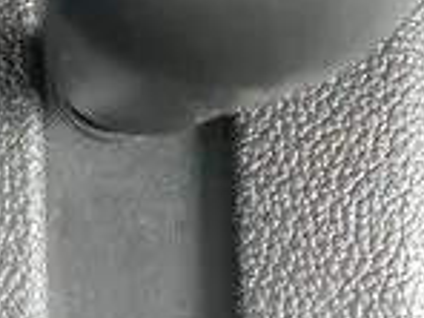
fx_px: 3920
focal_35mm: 320
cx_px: 72
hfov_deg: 6.2
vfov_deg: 4.6
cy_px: -30
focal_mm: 37
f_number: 5.5
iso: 3200
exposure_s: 1/20
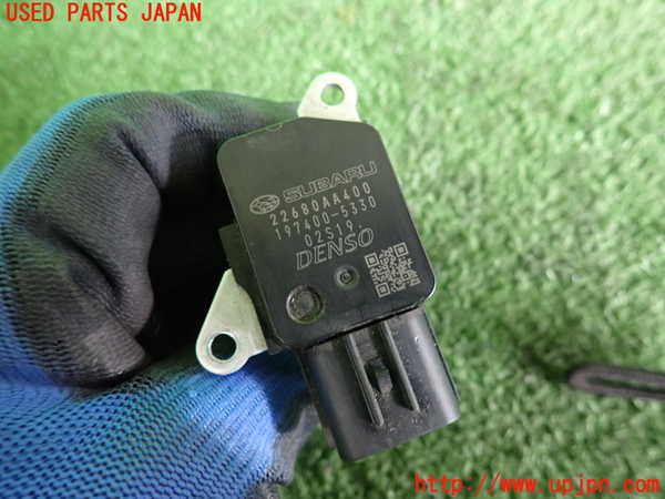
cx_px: 332
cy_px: 250
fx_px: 480
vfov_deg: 54.9
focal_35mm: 25
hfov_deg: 69.4
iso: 320
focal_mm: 4.5
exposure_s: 1/30
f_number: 2
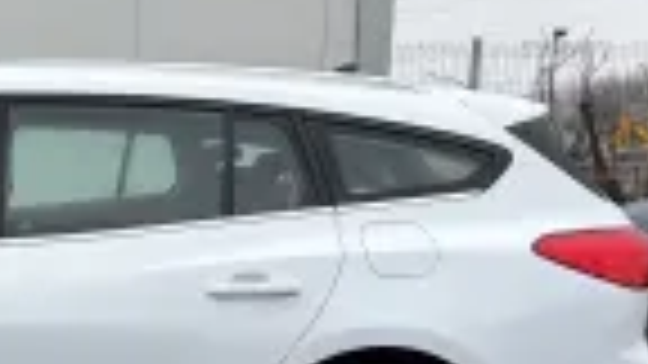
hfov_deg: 27.0
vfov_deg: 16.8
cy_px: 324
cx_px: -90
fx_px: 1220
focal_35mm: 71
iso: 50
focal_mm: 5.96
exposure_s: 1/1117
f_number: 1.6
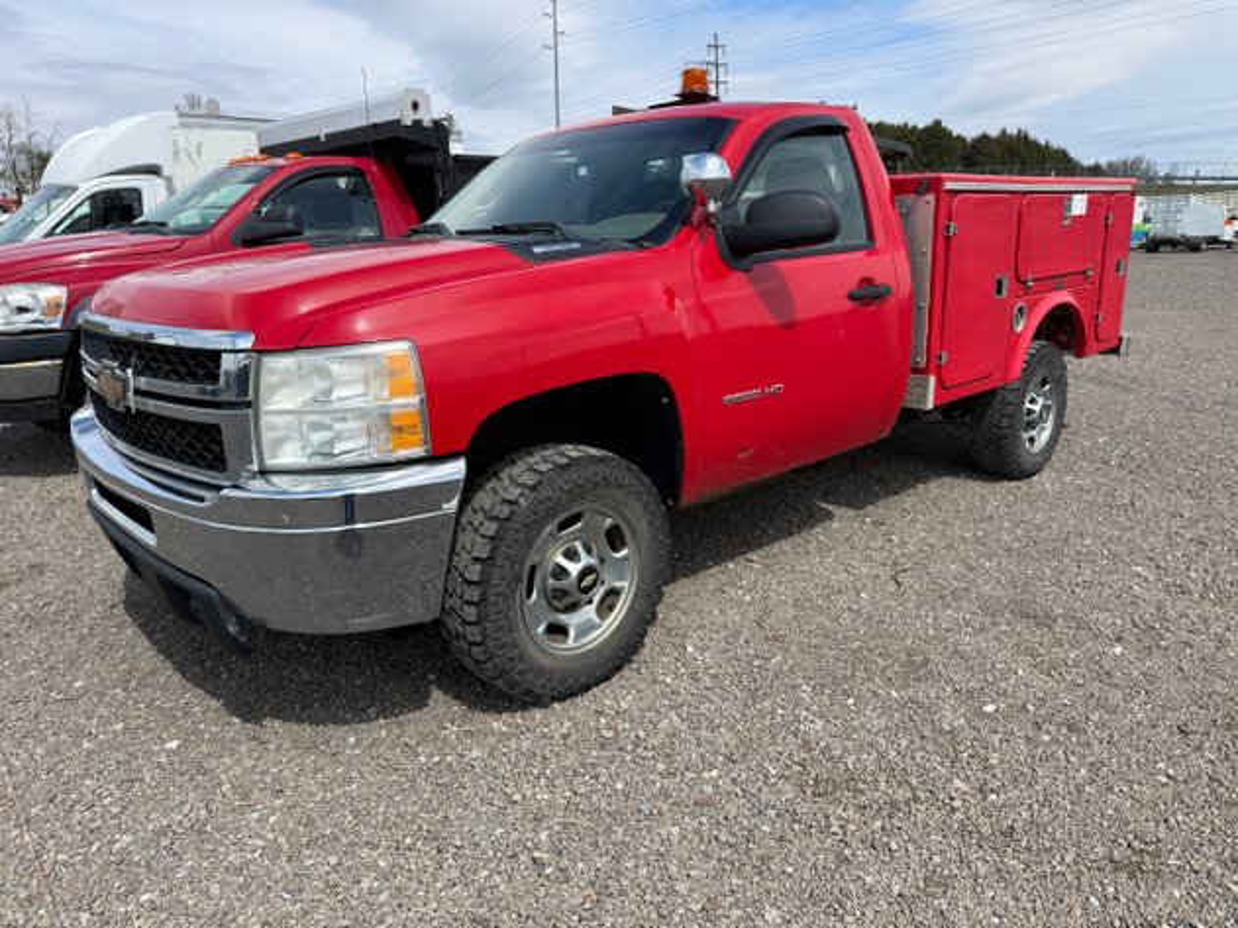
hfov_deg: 71.6
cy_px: 464
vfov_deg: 56.8
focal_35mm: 24
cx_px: 619
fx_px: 858
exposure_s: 1/3021
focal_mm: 6.76
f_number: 1.78
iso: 80
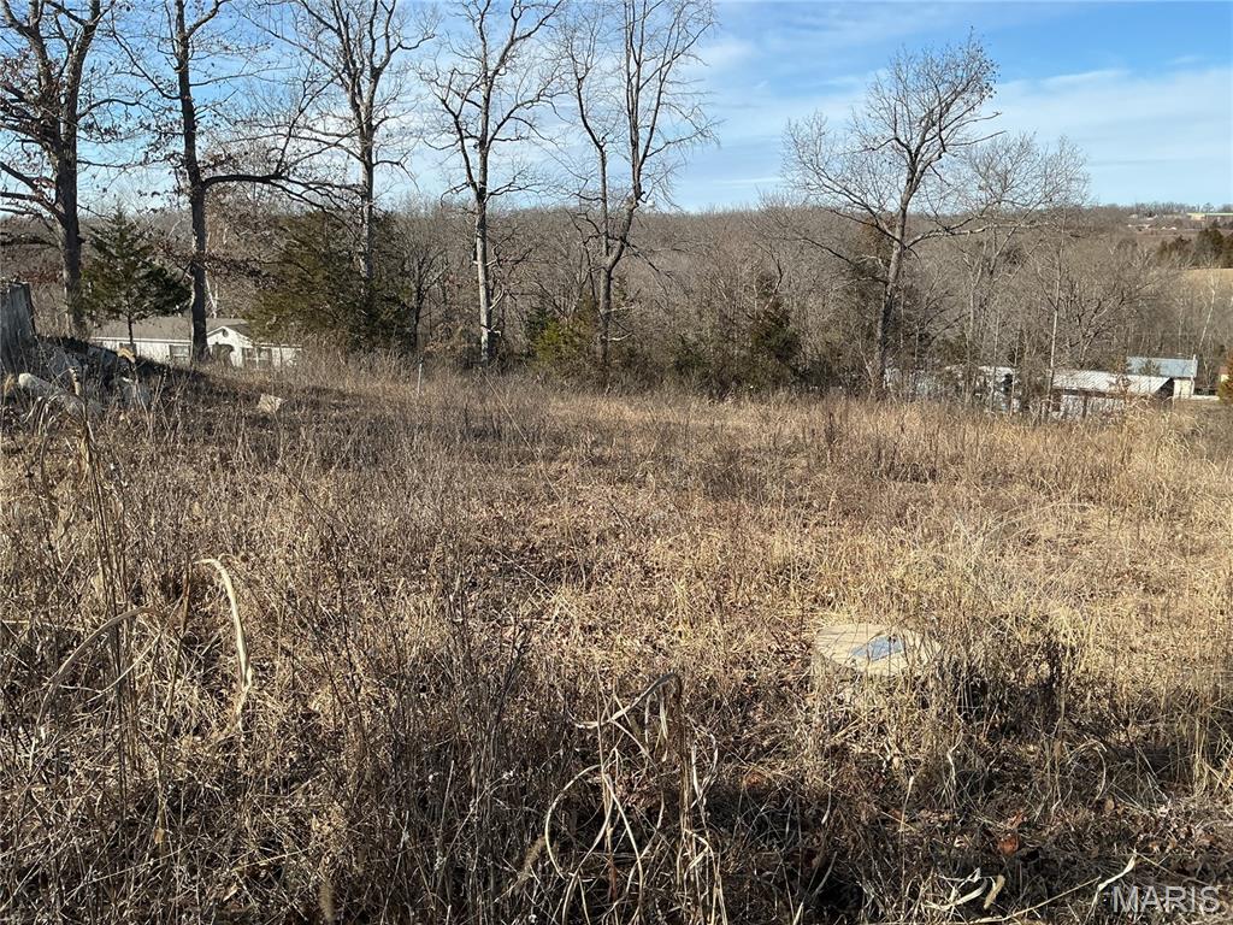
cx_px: 616
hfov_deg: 61.7
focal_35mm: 29
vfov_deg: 48.2
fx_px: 1033
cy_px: 462
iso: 25
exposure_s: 1/1279
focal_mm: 3
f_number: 1.8
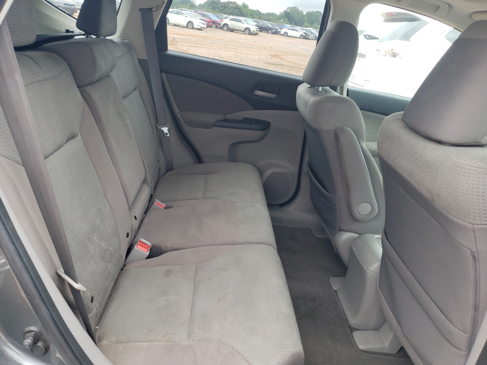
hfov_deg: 65.3
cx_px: 242
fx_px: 380
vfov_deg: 51.4
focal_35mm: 27
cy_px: 188
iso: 50
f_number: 1.5
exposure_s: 1/179
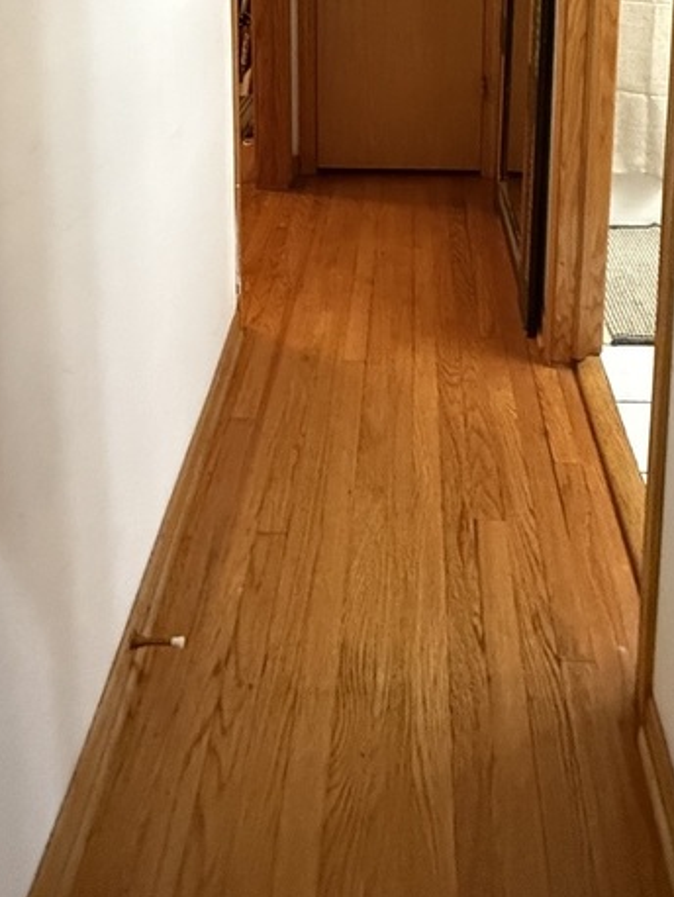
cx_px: 386
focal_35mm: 33
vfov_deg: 43.7
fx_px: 856
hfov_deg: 42.9
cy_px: -74
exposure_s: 1/60
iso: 1000
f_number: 2.2
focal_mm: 2.22
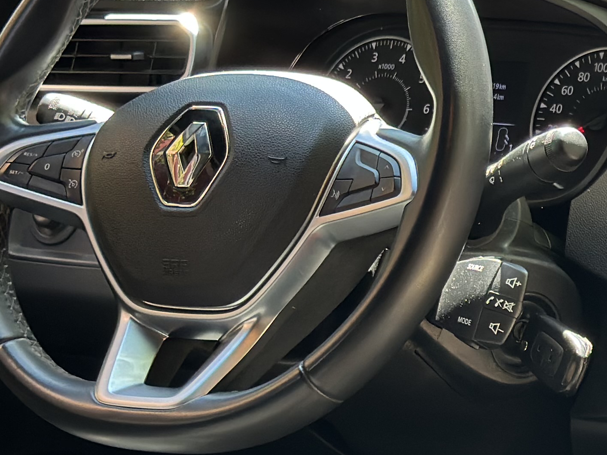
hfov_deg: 13.9
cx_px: 763
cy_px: 313
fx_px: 2403
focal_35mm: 137
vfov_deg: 10.8
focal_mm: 6.86
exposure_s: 1/121
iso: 64
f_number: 1.78
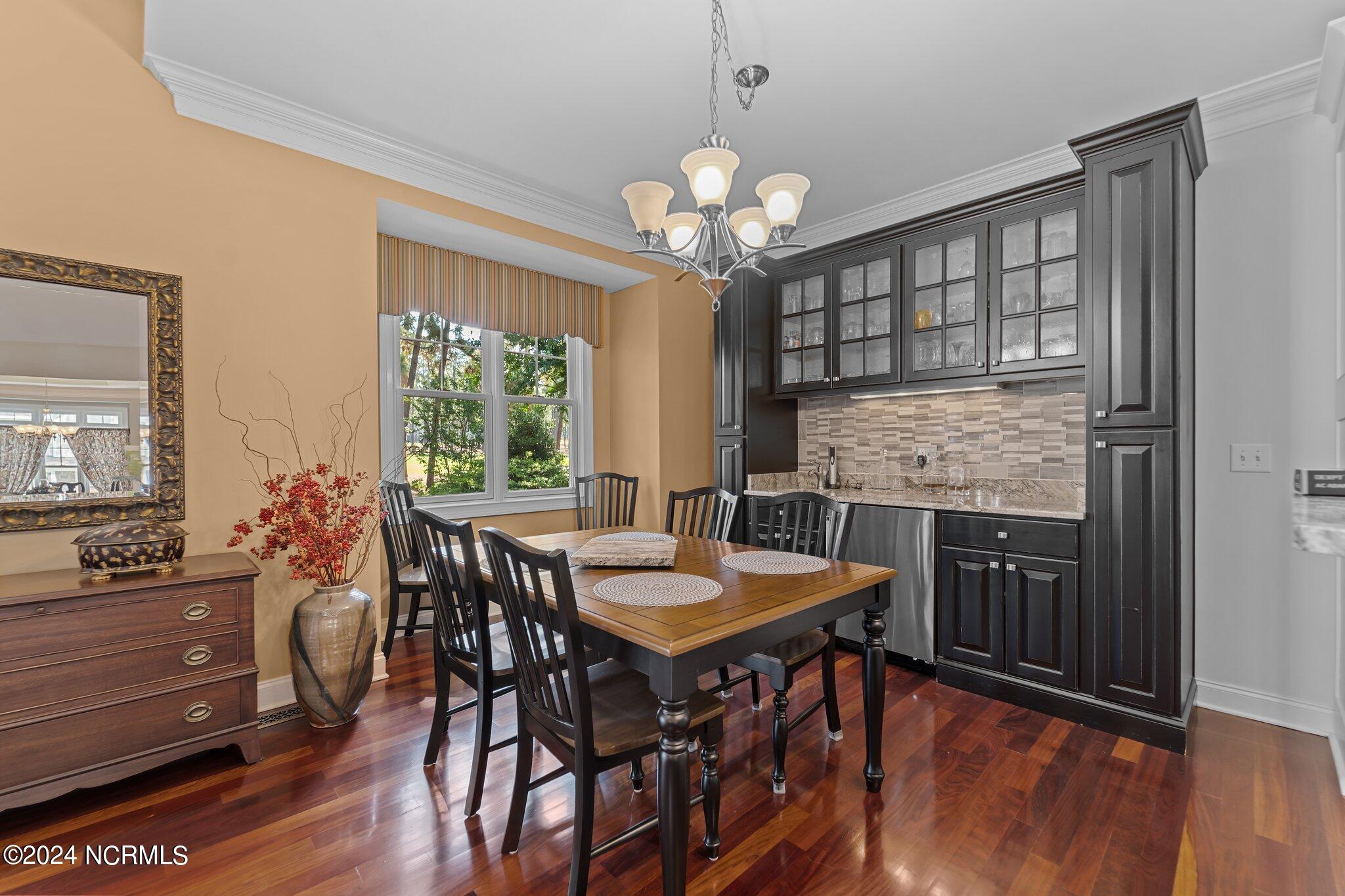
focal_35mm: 14
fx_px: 523
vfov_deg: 81.2
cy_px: 448
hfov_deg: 104.3
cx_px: 672
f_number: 5.6
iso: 400
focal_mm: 14
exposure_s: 1/1.25
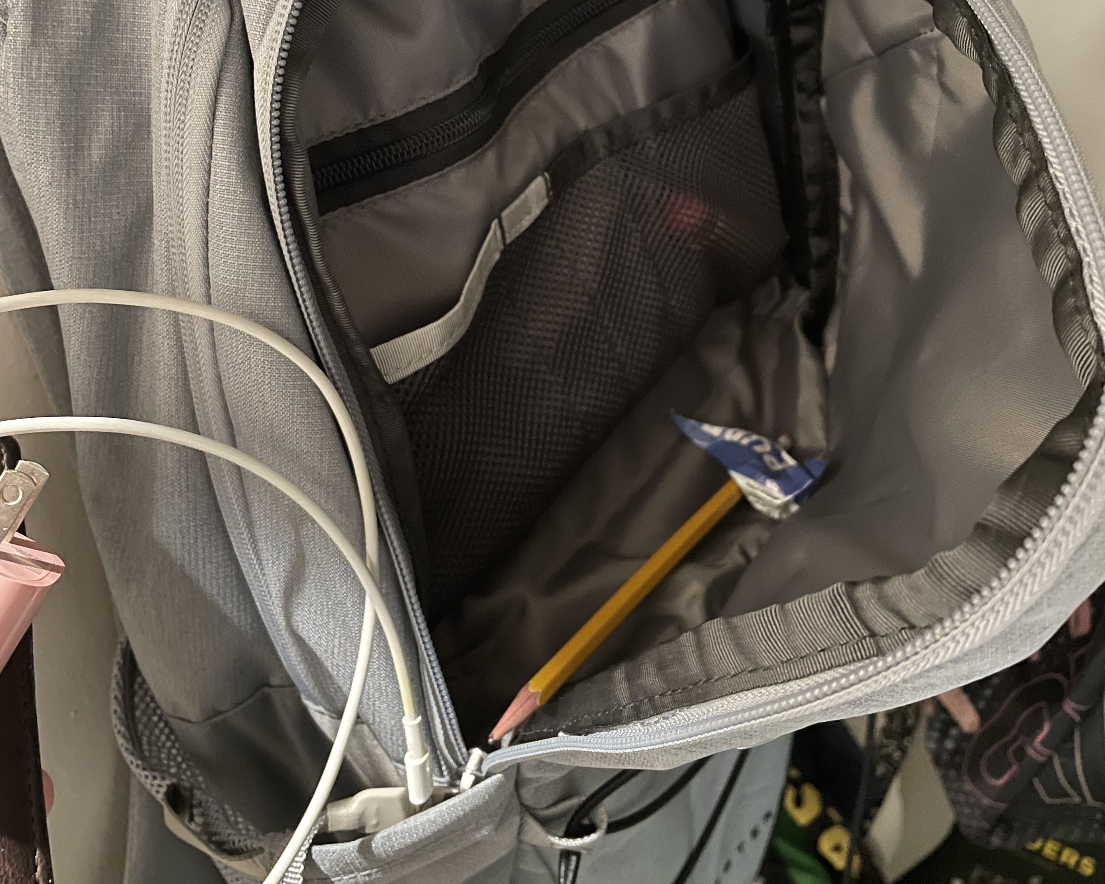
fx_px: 1112
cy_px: 266
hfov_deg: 52.8
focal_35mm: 34
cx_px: 554
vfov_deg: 42.5
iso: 800
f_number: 1.6
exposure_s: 1/20
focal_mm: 4.2
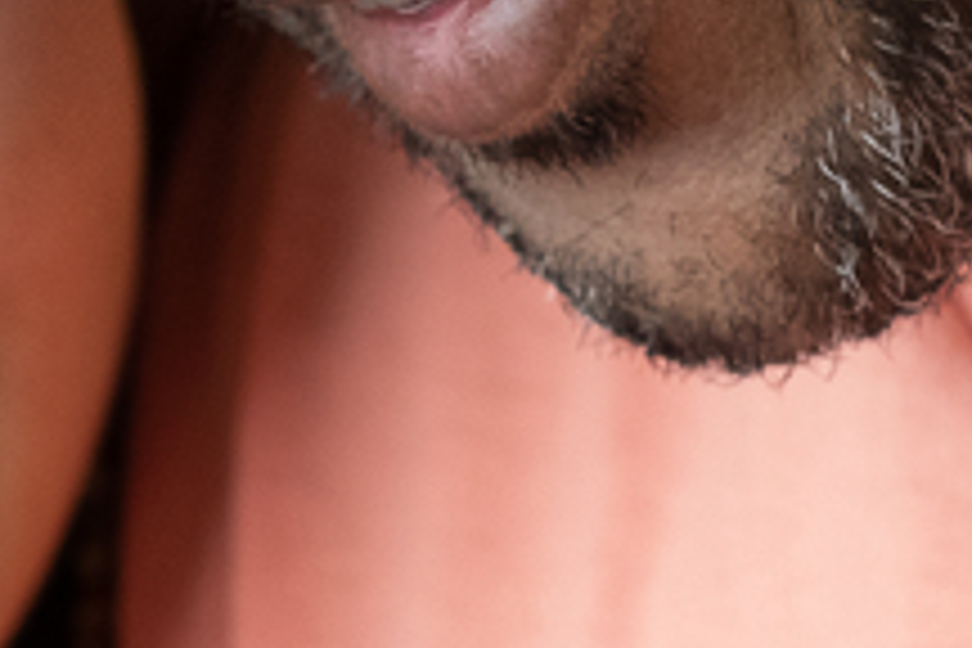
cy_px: 770
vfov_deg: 2.9
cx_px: -86
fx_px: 12581
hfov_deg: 4.4
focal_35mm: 466
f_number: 3.2
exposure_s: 1/100
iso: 1600
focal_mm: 56
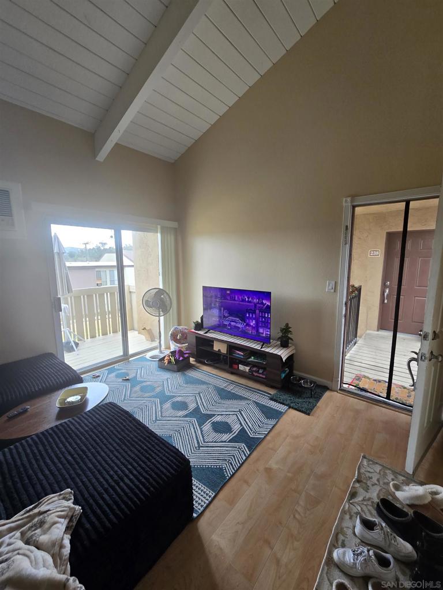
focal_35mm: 13
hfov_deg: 89.9
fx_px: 222
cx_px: 222
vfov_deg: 106.2
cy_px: 295
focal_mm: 2.2
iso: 125
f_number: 2.2
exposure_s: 1/60
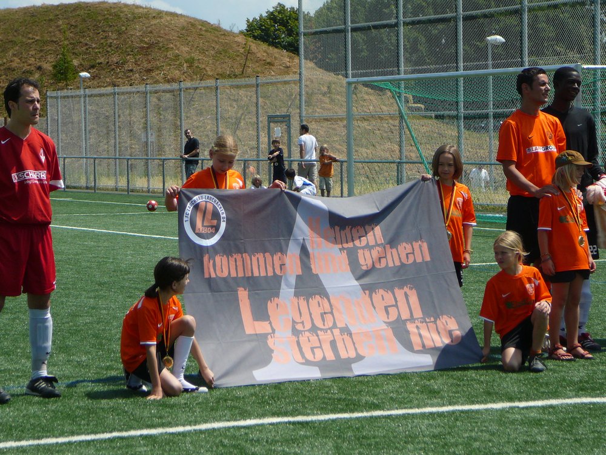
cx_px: 303
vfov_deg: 12.6
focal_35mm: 118
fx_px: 2066
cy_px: 228
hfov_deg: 16.7
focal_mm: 17.6
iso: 80
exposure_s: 1/800
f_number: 3.9
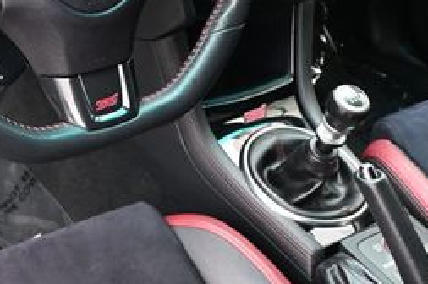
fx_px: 902
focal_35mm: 76
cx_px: 129
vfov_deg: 17.6
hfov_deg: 26.5
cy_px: 25
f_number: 3.8
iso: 1000
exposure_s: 1/125
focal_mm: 20
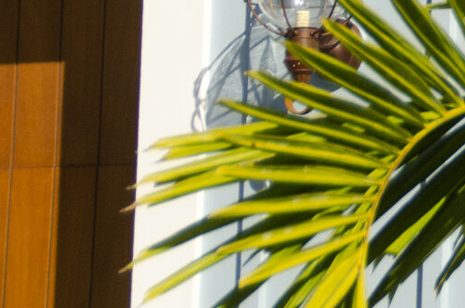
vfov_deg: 2.8
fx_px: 6311
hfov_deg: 4.1
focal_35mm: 490
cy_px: -406
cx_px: 1090
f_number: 5.6
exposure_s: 1/2000
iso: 400
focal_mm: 65
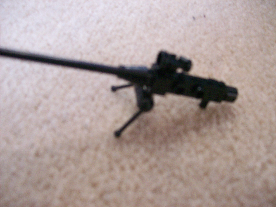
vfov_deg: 39.6
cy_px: 104
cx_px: 138
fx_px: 287
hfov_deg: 51.4
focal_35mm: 36
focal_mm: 6
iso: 126
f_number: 2.7
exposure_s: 1/32
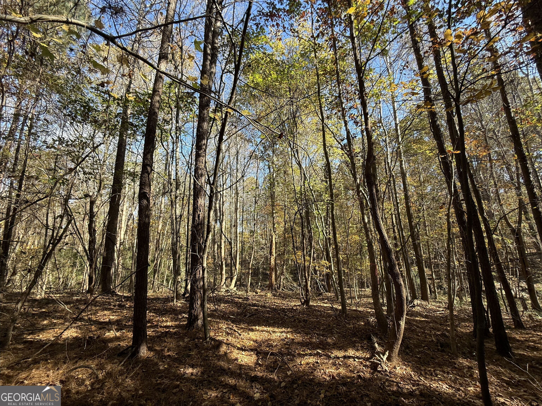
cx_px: 271
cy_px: 203
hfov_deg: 102.1
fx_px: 219
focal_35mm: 14
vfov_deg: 85.7
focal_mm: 2.22
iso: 50
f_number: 2.2
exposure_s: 1/303
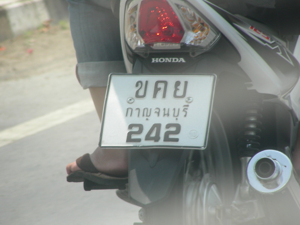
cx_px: 150
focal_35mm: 380
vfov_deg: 3.9
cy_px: 112
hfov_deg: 5.2
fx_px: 3293
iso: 50
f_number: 4
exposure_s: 1/444
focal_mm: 63.3
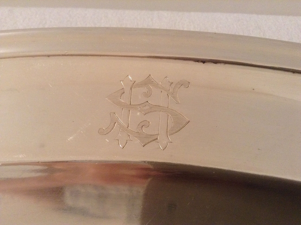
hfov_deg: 55.4
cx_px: 150
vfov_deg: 42.8
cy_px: 112
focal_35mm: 33
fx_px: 287
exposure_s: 1/20
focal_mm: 3.3
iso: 250
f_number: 2.4
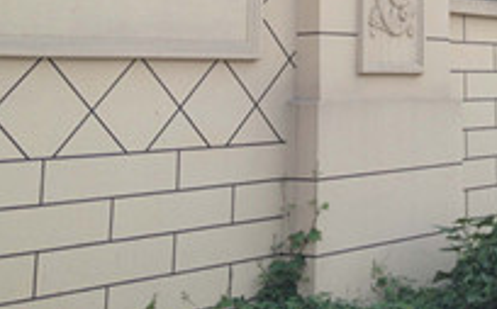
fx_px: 1231
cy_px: -133
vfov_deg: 13.6
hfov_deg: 21.8
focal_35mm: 91
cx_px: 529
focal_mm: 4.28
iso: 50
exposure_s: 1/557
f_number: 2.4
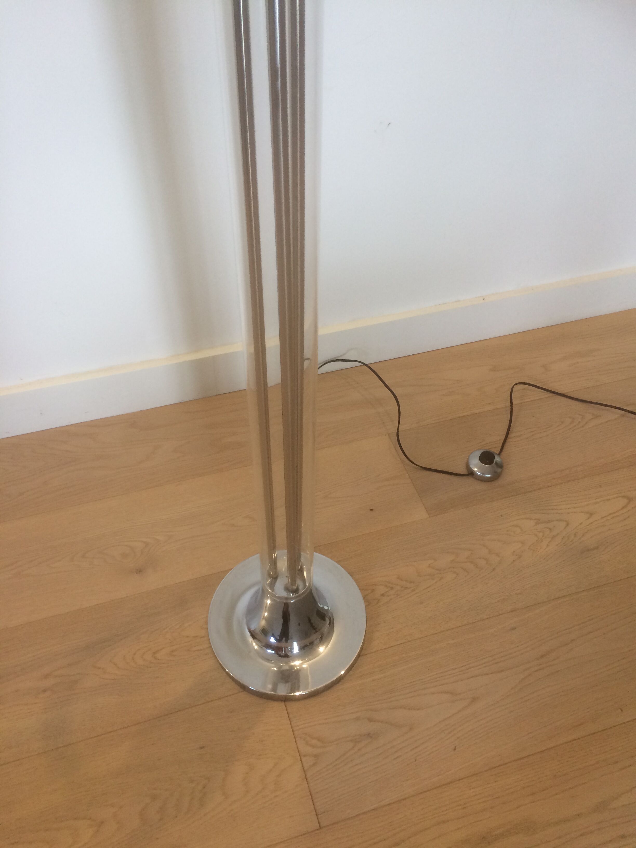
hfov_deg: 48.2
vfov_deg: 61.7
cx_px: 318
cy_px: 424
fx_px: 710
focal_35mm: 29
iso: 64
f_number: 2.2
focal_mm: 4.15
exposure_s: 1/33
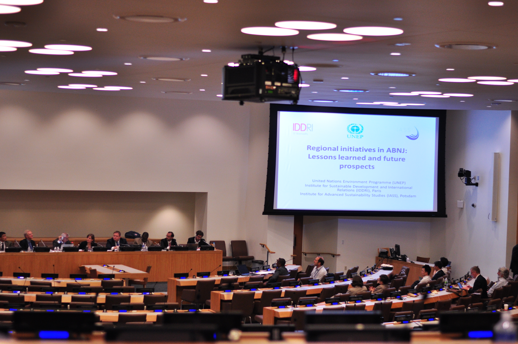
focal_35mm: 75
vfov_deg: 18.1
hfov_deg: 27.0
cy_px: 172
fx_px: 1078
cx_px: 259
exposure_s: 1/500
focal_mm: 50
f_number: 1.8
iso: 500
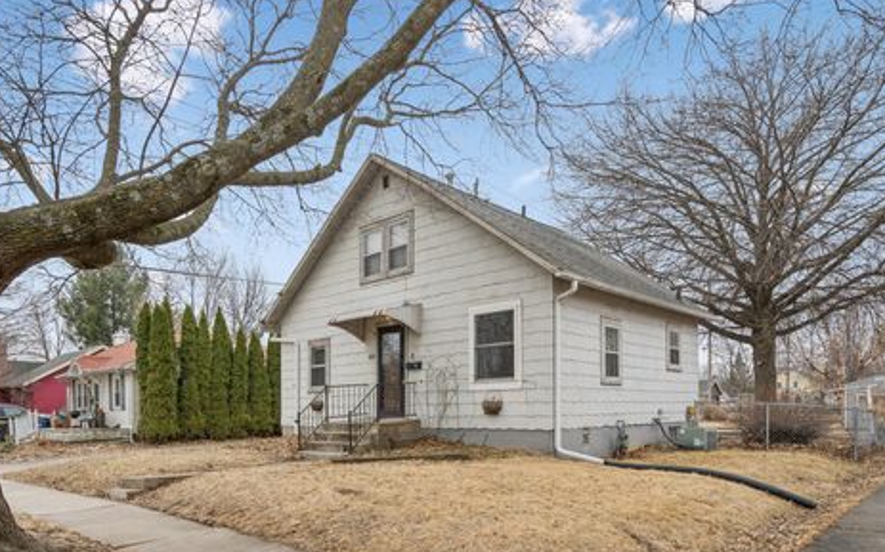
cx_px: 421
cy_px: 274
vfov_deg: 55.0
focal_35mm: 22
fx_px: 530
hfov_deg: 79.6
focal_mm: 20
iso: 400
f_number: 7.1
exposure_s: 1/1250
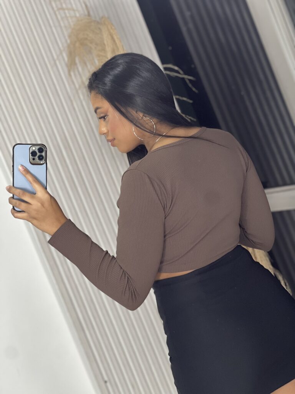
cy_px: 197
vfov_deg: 25.3
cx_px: 148
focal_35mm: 77
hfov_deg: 19.1
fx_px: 875
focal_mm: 9
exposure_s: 1/60
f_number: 2.8
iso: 160
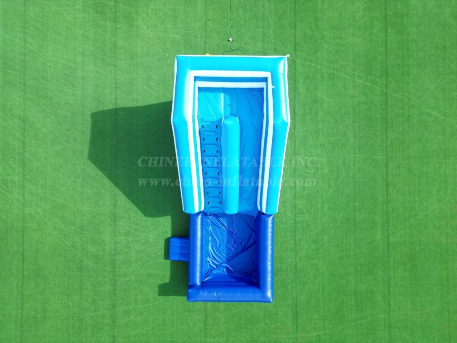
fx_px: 317
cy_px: 172
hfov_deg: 71.6
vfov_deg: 56.8
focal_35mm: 24
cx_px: 228
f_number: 1.7
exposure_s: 1/1250
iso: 100
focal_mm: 6.72
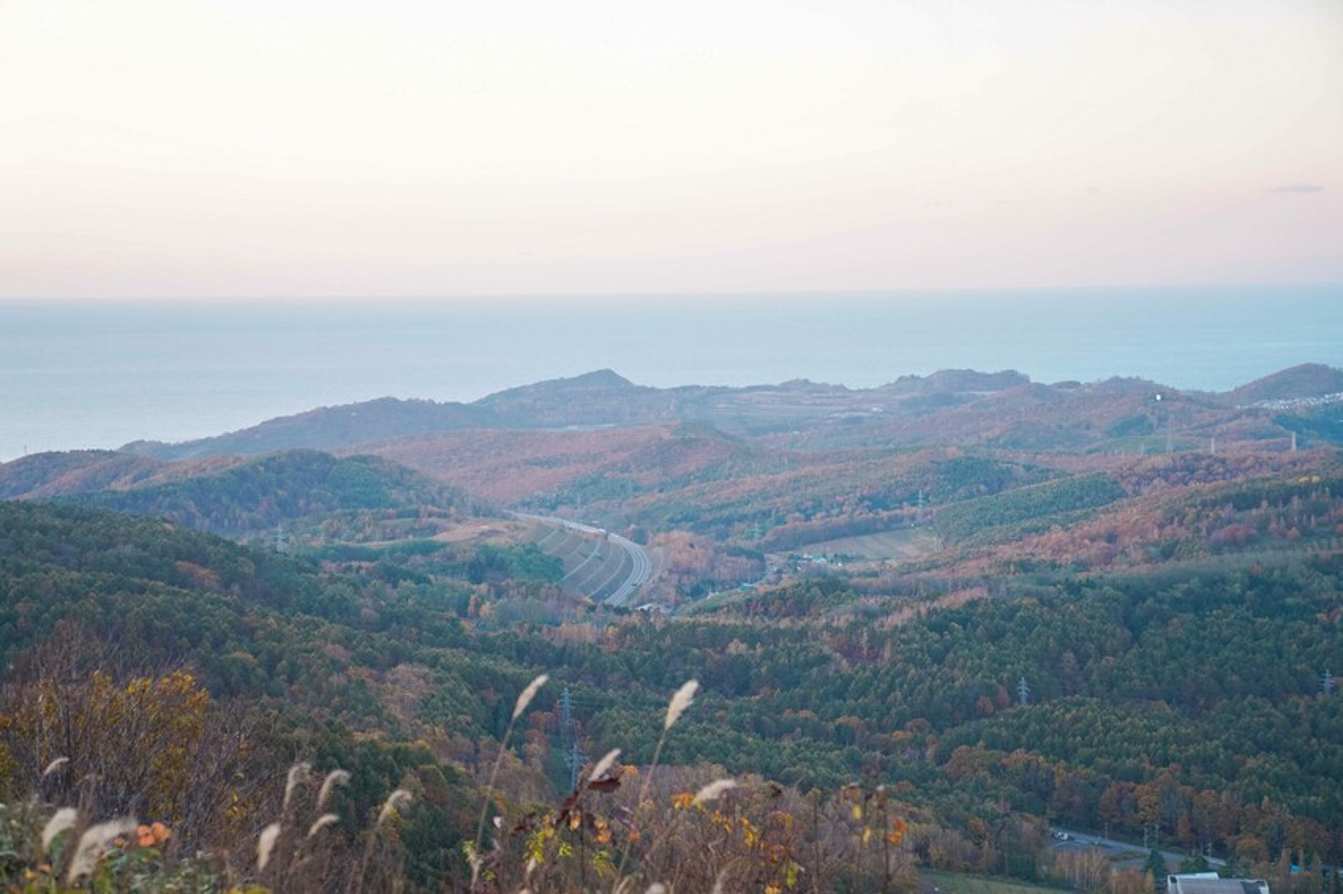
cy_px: 447
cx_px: 672
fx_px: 2610
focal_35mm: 70
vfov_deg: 19.4
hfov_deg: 28.9
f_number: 2.8
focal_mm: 70
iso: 125
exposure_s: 1/80
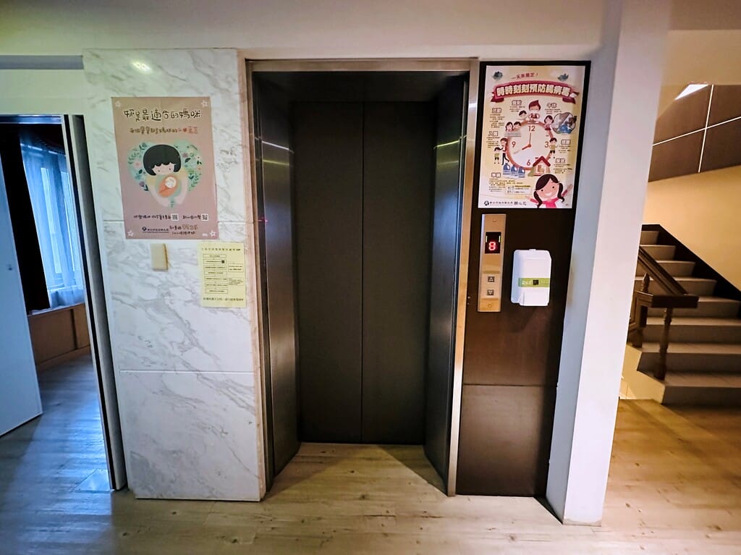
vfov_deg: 85.6
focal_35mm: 14
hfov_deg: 102.1
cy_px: 278
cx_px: 370
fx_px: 300
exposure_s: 1/30
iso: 1600
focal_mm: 2.22
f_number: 2.2
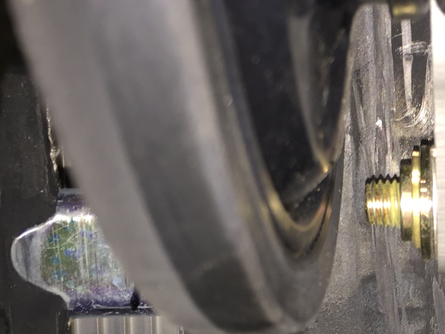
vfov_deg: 19.2
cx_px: 501
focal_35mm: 76
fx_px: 977
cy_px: 276
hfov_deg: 23.9
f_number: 2.2
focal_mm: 4.15
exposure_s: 1/19
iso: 32
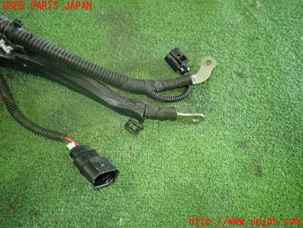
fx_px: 219
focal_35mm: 25
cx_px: 152
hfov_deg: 69.4
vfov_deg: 54.9
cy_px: 114
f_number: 2
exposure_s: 1/30
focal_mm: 4.5
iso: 400
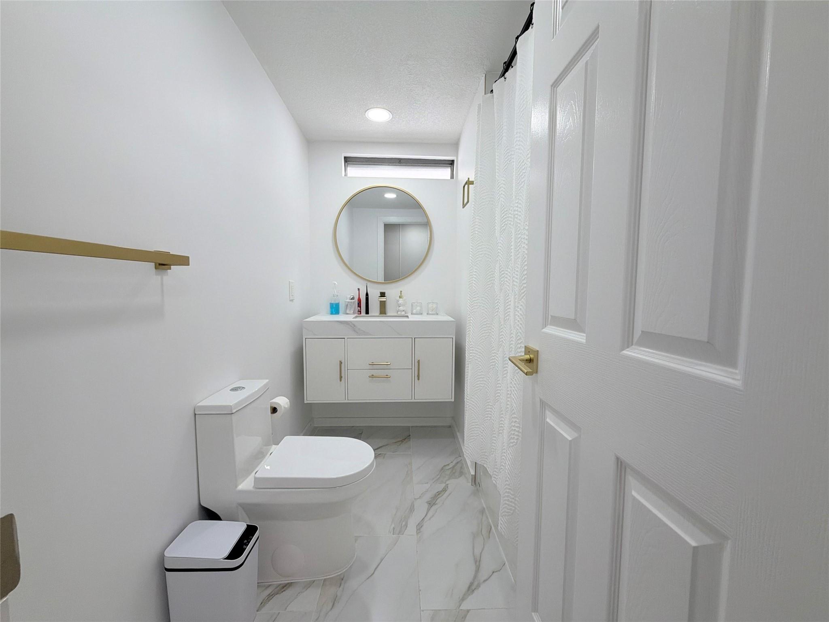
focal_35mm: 14
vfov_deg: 85.7
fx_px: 335
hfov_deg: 102.1
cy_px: 311
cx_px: 414
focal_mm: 2.22
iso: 64
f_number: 2.2
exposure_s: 1/120
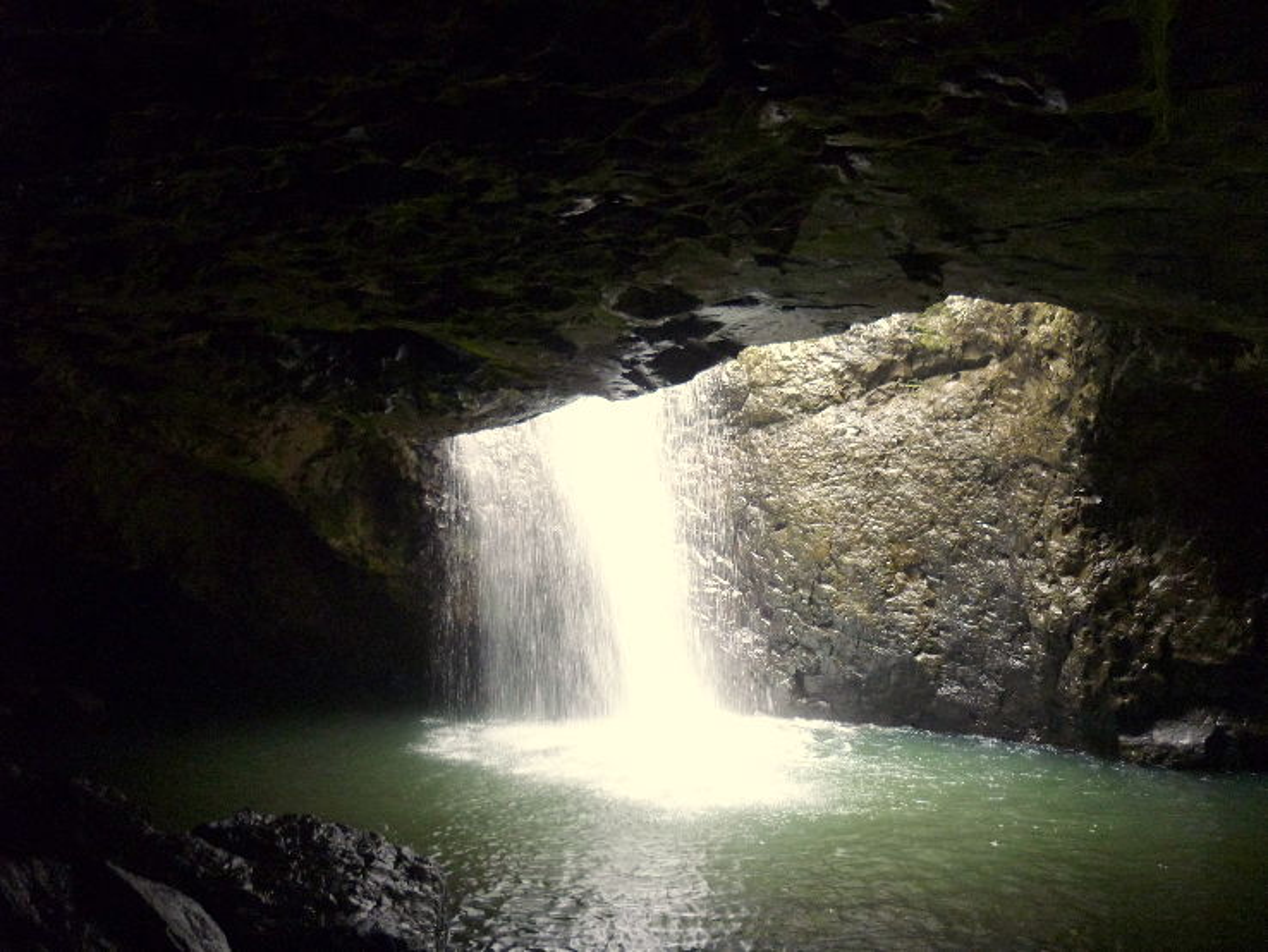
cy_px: 476
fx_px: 1209
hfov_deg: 55.3
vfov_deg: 43.0
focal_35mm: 33
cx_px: 634
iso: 200
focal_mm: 5.5
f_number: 2.8
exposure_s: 1/30
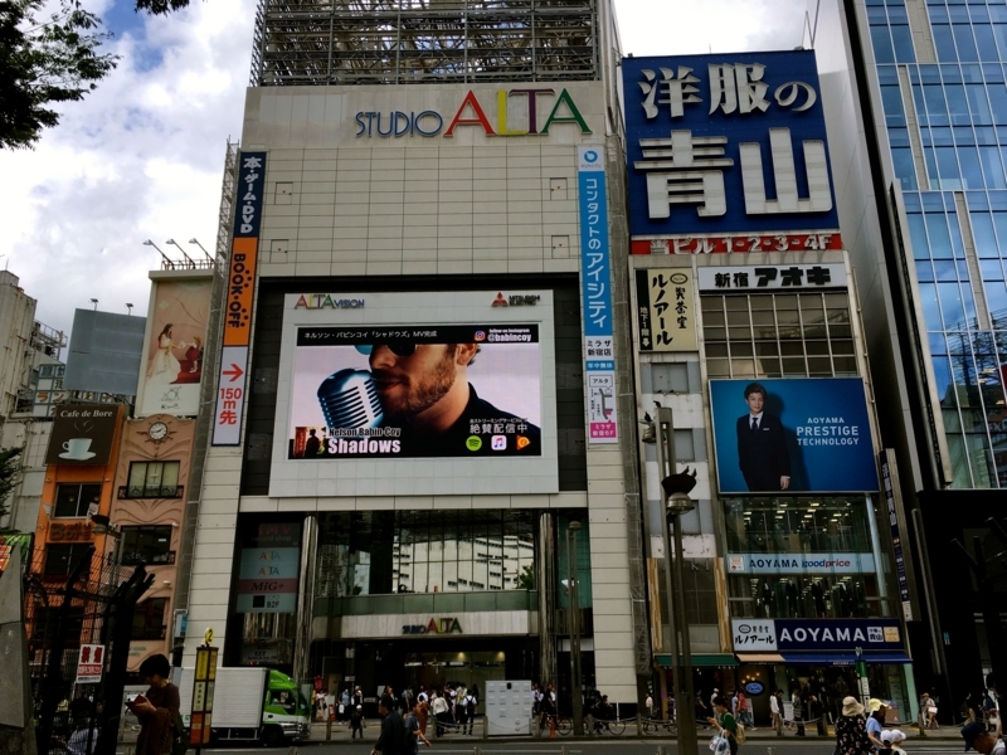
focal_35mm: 29
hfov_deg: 61.7
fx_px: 844
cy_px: 378
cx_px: 504
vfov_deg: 48.2
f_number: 2.2
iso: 25
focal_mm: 4.15
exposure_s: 1/1221
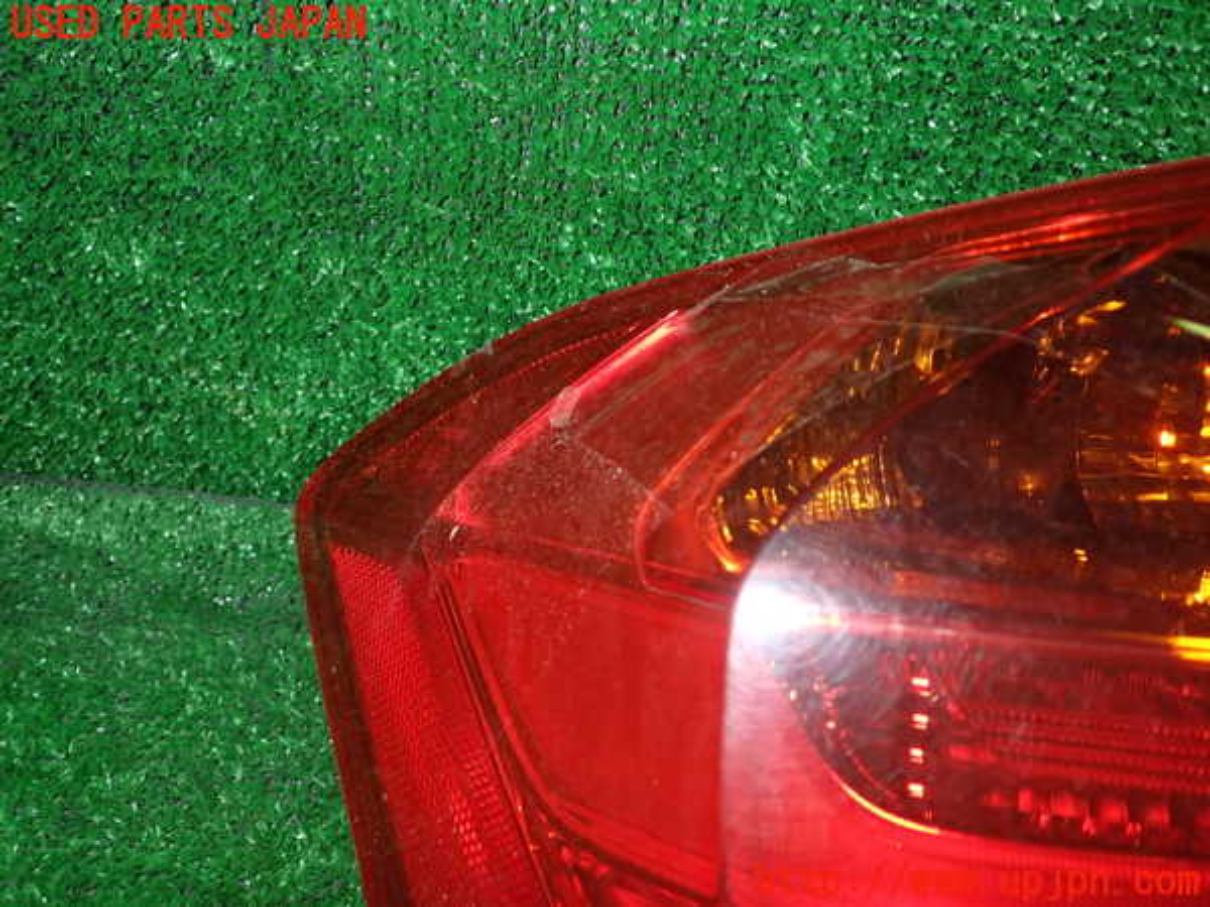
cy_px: 454
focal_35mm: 30
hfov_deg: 60.0
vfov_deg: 46.8
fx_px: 1049
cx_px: 605
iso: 320
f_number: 6.3
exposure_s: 1/30
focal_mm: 5.4
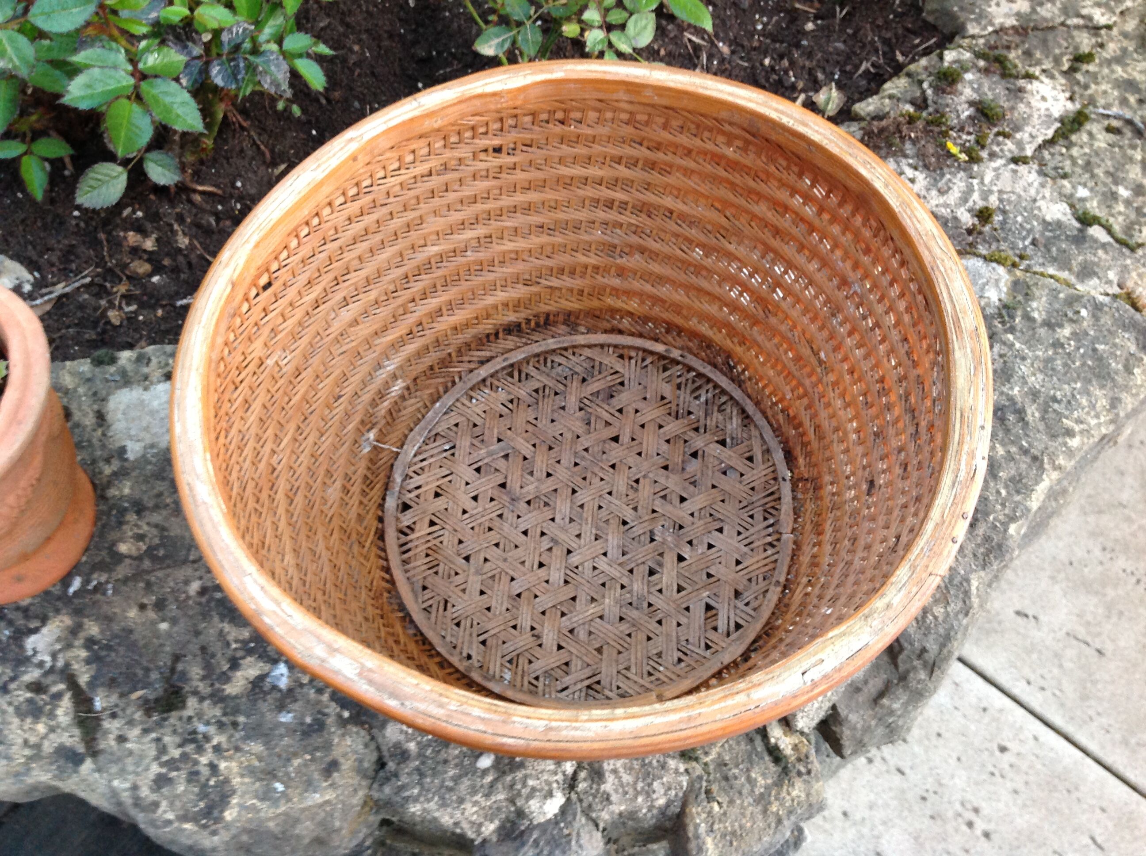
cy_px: 428
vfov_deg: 40.6
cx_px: 573
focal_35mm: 35
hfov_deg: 52.7
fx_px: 1157
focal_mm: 4.28
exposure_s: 1/15
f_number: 2.4
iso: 160
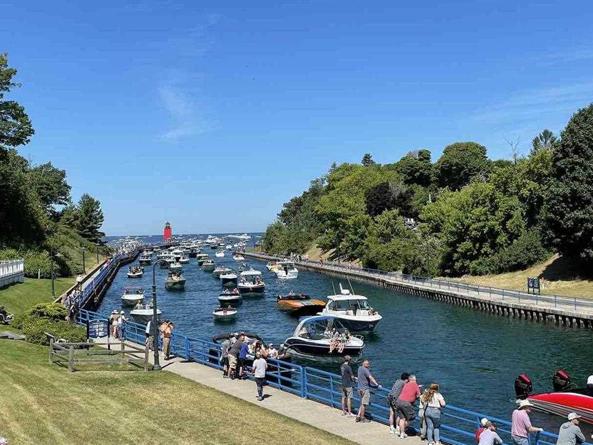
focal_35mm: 55
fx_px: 942
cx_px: 285
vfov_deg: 26.6
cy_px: 224
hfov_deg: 34.9
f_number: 2
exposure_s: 1/1996
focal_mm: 6
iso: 25
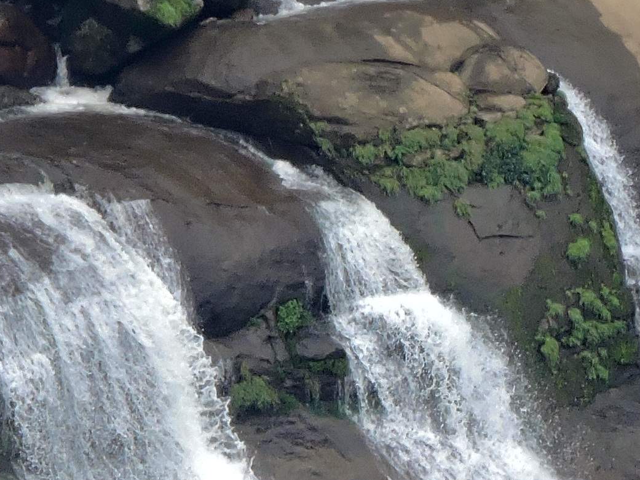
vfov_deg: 0.4
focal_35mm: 3542
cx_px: 359
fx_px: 65494
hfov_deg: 0.6
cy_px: 321
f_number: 5.6
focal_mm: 143.3
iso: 125
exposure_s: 1/250
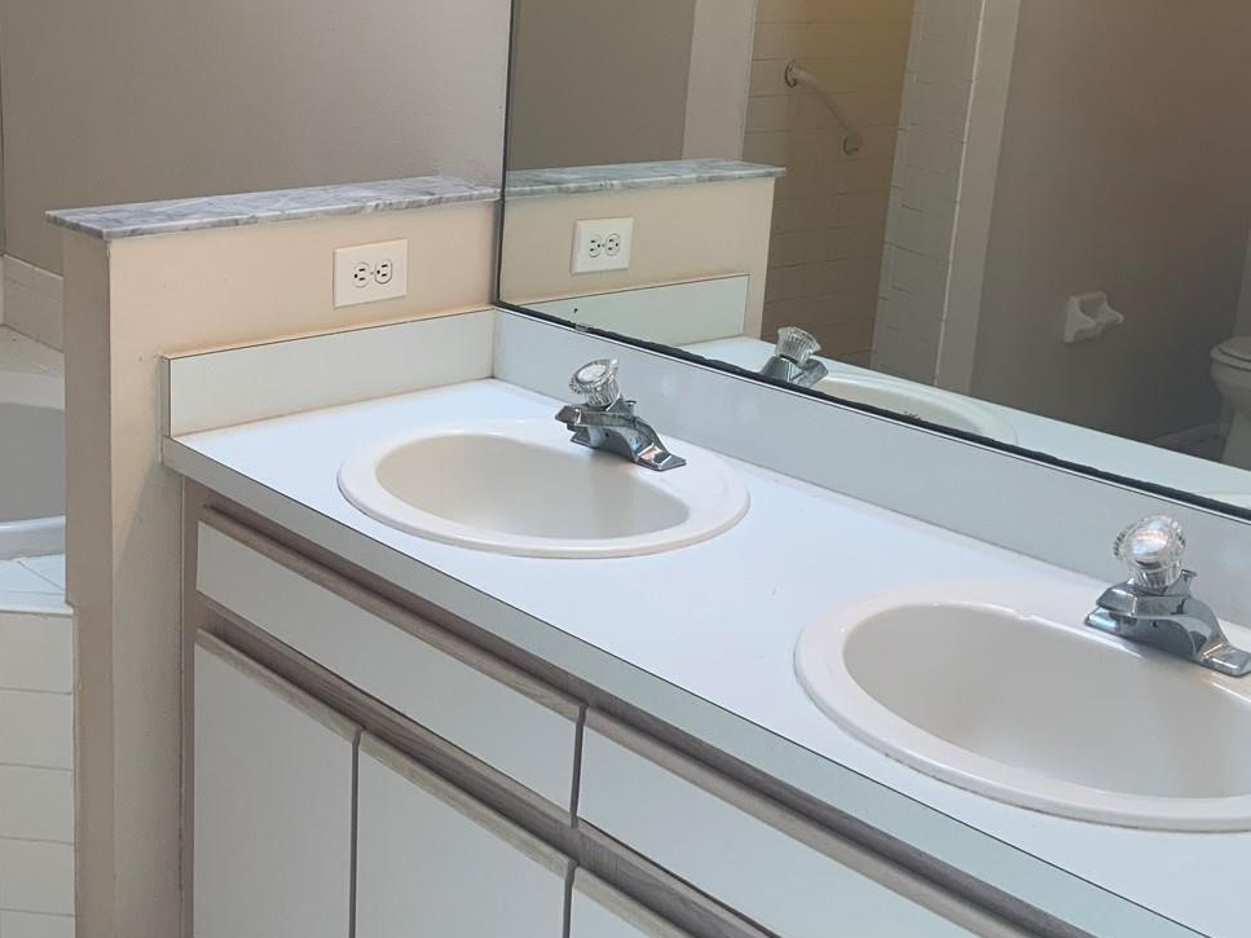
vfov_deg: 30.1
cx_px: 402
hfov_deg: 39.1
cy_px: 333
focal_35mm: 48
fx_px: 1734
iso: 50
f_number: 1.8
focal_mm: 3
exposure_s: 1/120
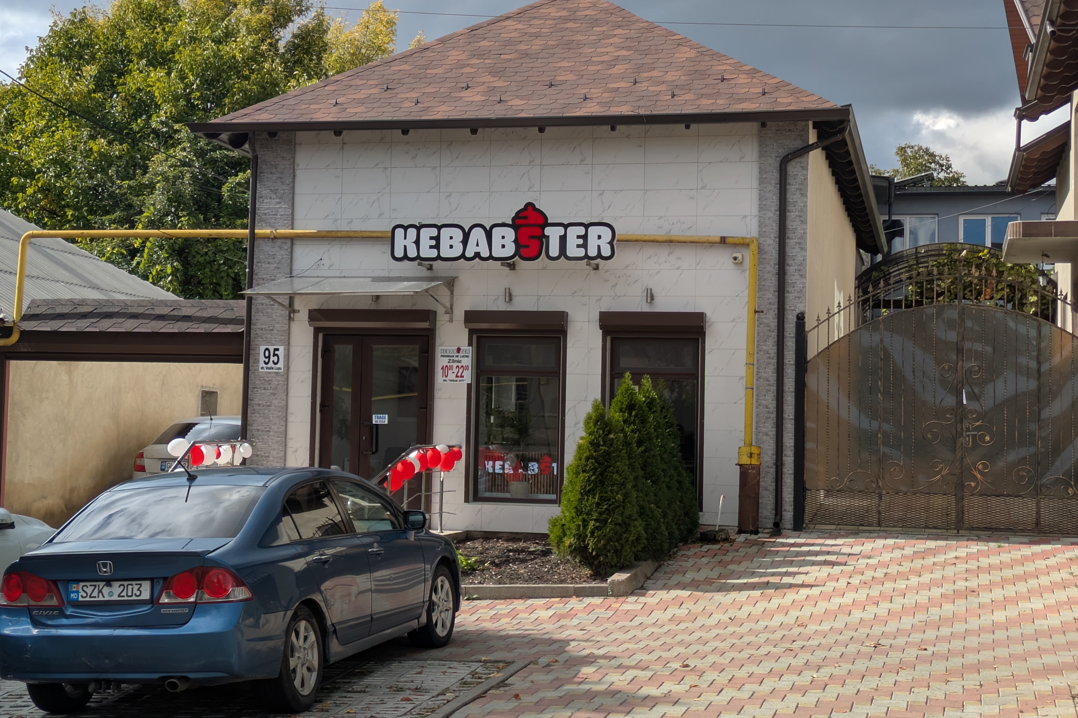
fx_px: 1796
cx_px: 498
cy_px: 342
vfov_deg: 22.6
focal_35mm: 60
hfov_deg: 33.4
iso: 49
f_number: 1.89
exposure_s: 1/2392
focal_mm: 5.43
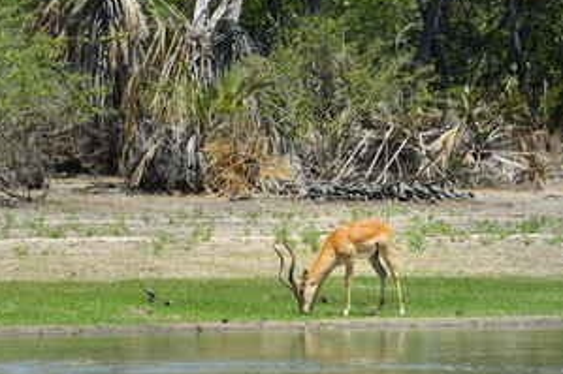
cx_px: 173
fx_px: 4392
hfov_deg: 7.3
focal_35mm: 281
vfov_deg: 4.9
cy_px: 145
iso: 400
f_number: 9
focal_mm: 200
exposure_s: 1/500
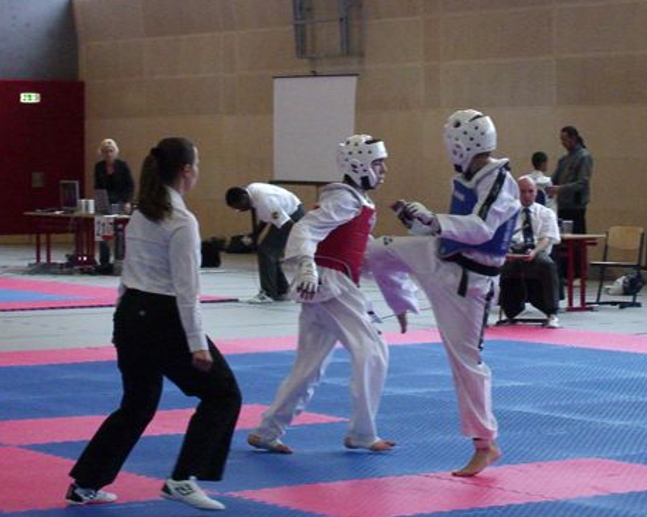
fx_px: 2488
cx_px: 440
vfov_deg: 11.9
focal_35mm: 130
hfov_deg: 14.8
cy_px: 218
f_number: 4.8
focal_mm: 19.7
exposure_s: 1/250
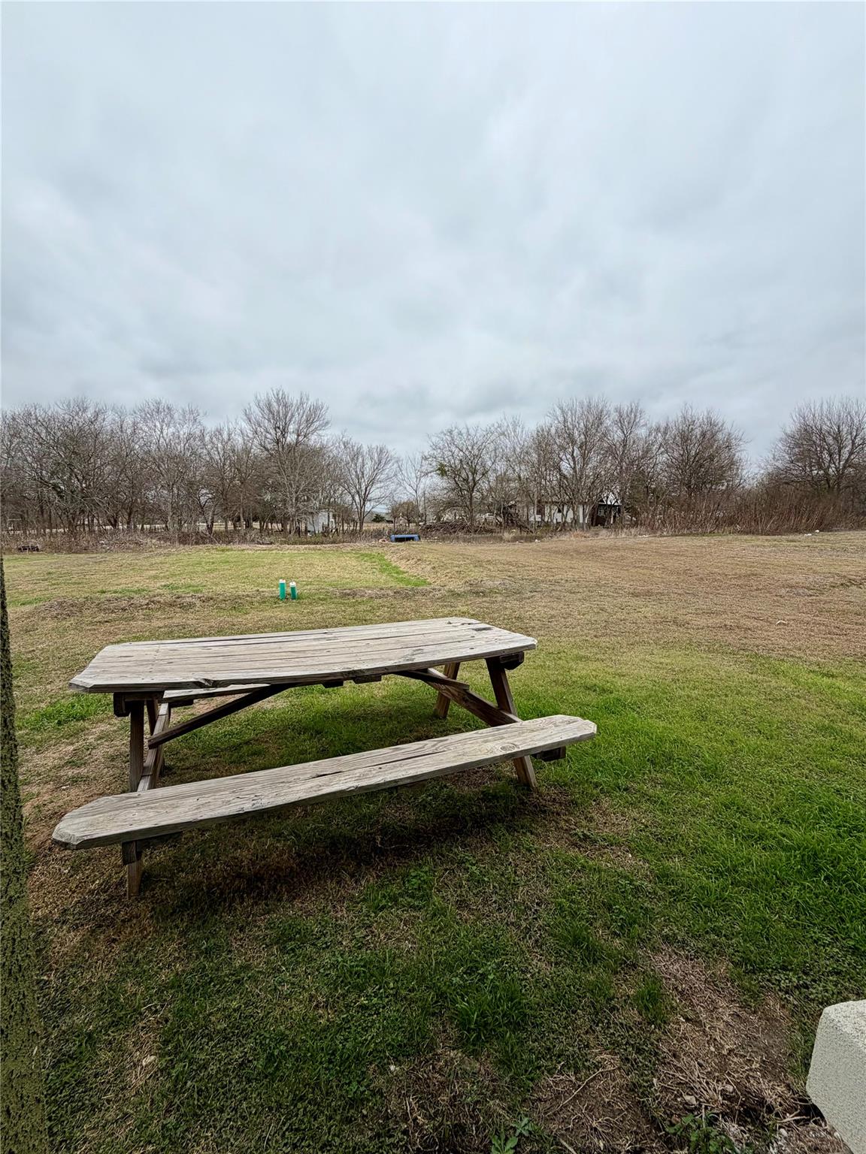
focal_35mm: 14
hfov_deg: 85.7
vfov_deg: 102.1
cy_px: 577
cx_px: 433
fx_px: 467
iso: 40
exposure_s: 1/658
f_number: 2.2
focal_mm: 2.22
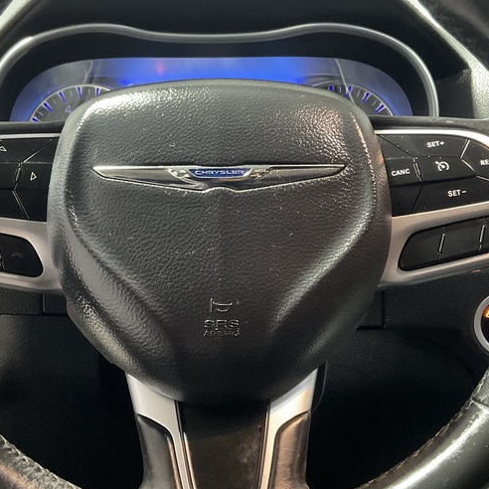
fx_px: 799
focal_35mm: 50
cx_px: 219
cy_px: 212
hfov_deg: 34.0
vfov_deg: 34.0
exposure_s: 1/30
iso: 320
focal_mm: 3
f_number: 1.8
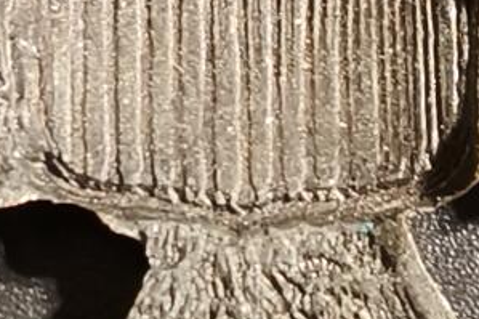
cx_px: 266
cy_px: 14
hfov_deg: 14.3
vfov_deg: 9.5
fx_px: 1915
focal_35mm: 144
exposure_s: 1/50
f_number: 2
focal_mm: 2.32
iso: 400
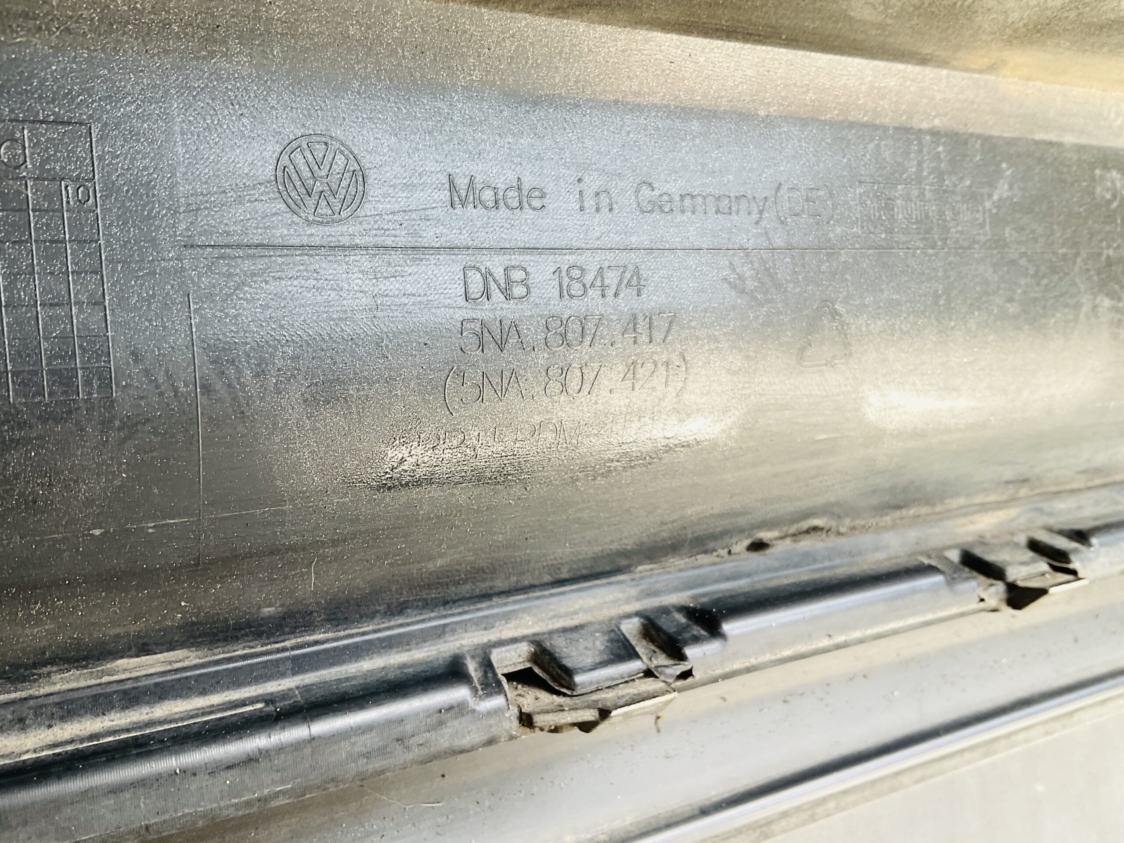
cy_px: 422
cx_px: 562
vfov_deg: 48.2
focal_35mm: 29
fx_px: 942
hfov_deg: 61.7
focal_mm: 3
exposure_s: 1/100
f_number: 1.8
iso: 40
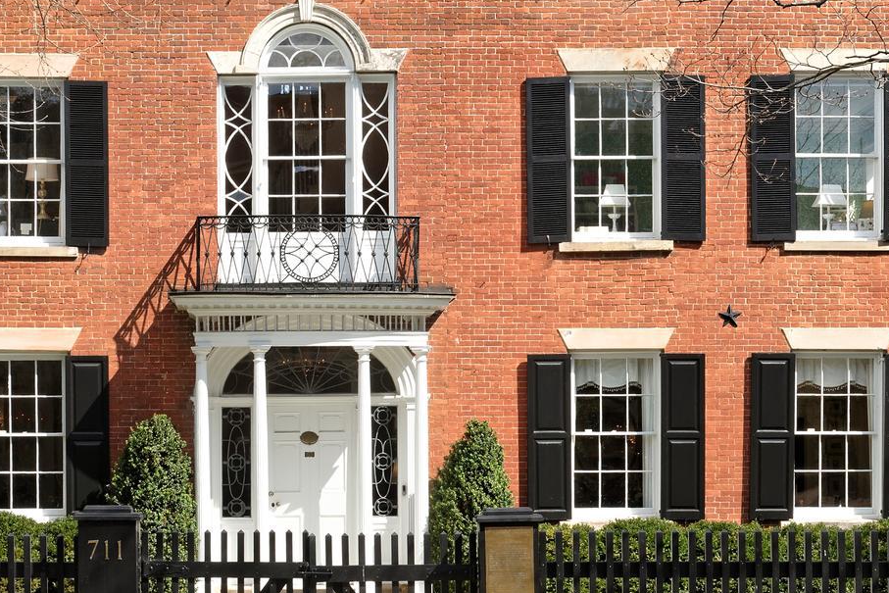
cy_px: 144
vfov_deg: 17.2
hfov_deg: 25.6
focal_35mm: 79
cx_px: 308
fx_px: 1951
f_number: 10
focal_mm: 35
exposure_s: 1/320
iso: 320
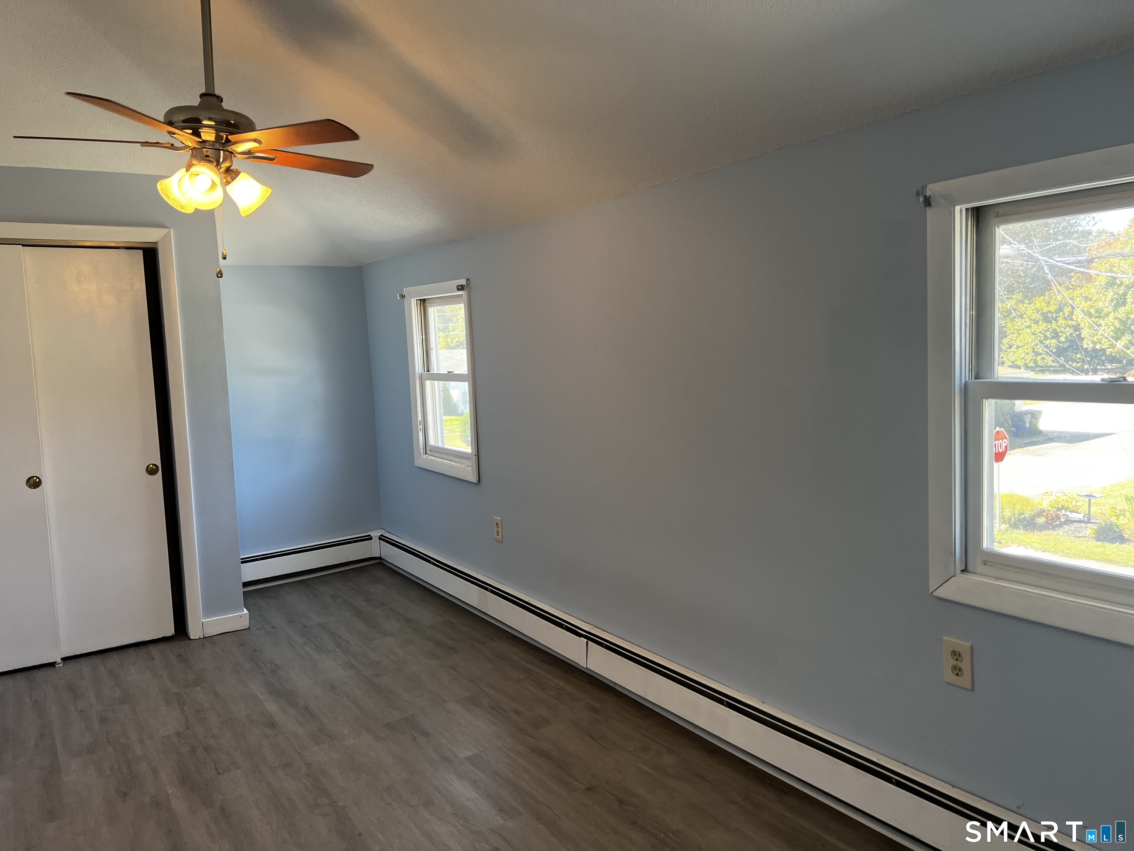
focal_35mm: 26
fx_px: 852
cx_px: 567
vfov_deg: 53.1
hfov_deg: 67.3
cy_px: 426
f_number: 1.5
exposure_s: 1/120
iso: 100
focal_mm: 5.7
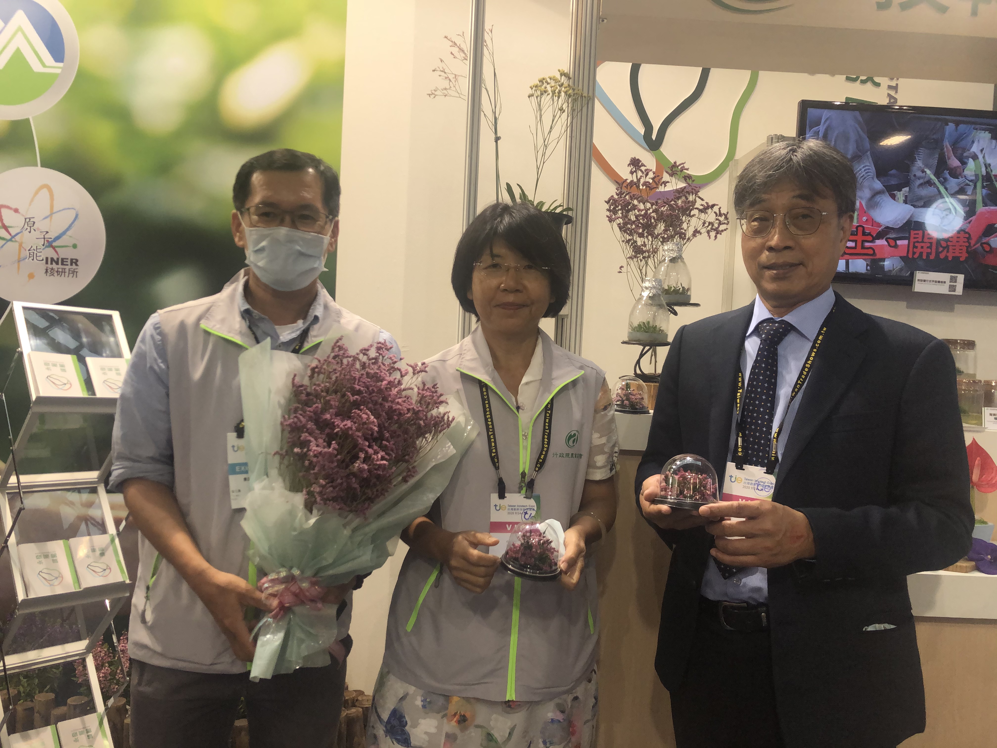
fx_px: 806
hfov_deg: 63.4
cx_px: 498
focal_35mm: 28
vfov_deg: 49.7
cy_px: 374
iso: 50
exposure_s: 1/120
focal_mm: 4
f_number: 1.8
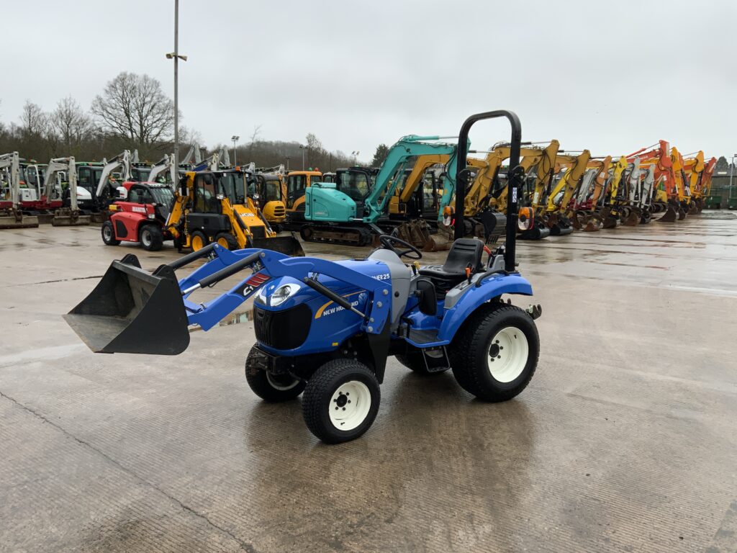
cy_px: 276
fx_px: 617
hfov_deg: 61.7
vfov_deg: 48.2
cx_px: 368
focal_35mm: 29
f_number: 1.8
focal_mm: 3
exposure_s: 1/279
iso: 16
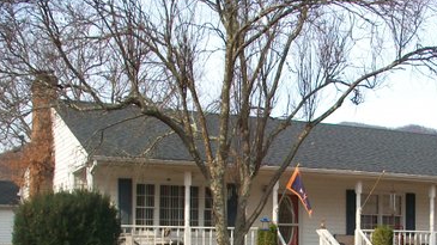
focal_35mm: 64
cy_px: 267
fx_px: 741
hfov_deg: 32.4
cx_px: 312
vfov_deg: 18.1
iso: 80
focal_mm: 5.7
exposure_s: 1/640
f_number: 2.8
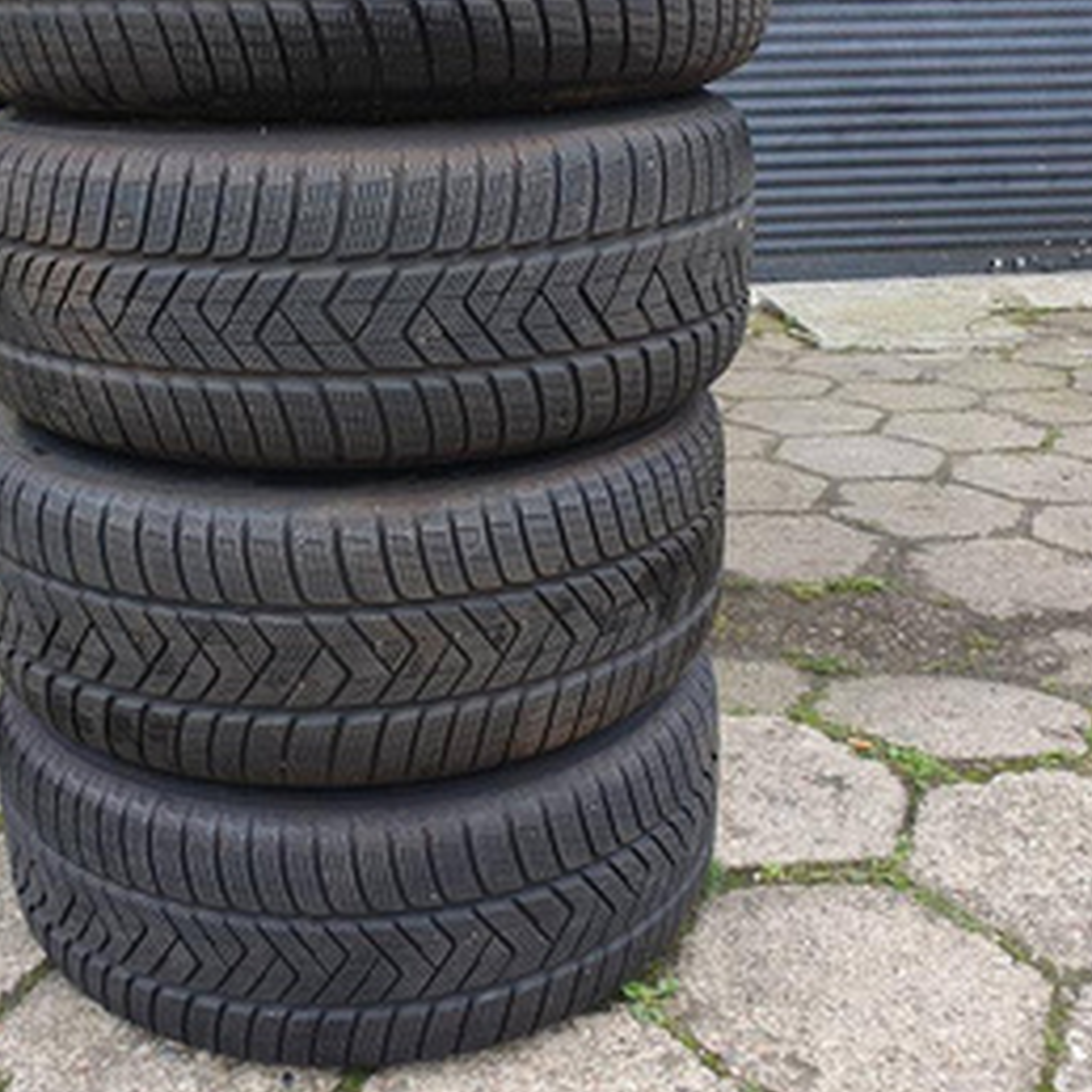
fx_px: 1428
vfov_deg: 41.6
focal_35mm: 40
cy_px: 409
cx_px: 413
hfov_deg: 41.6
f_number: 2.4
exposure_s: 1/184
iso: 50
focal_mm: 4.32
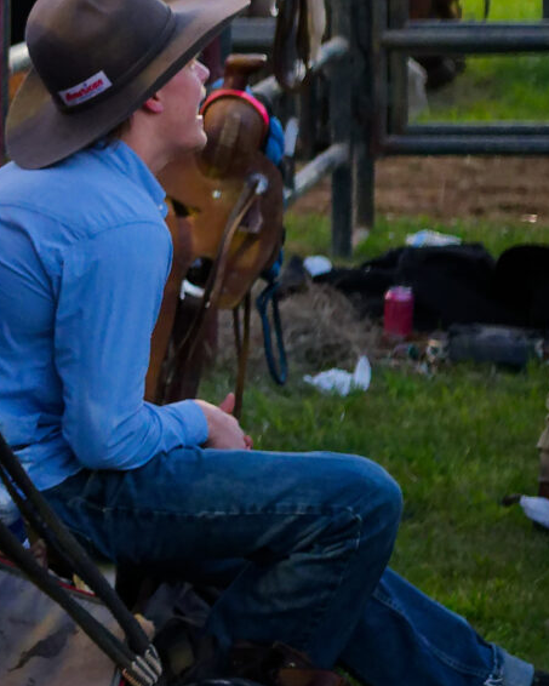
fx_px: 5685
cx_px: -997
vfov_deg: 6.9
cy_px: 25
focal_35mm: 280
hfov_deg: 5.3
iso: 2000
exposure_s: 1/500
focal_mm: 66
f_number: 4
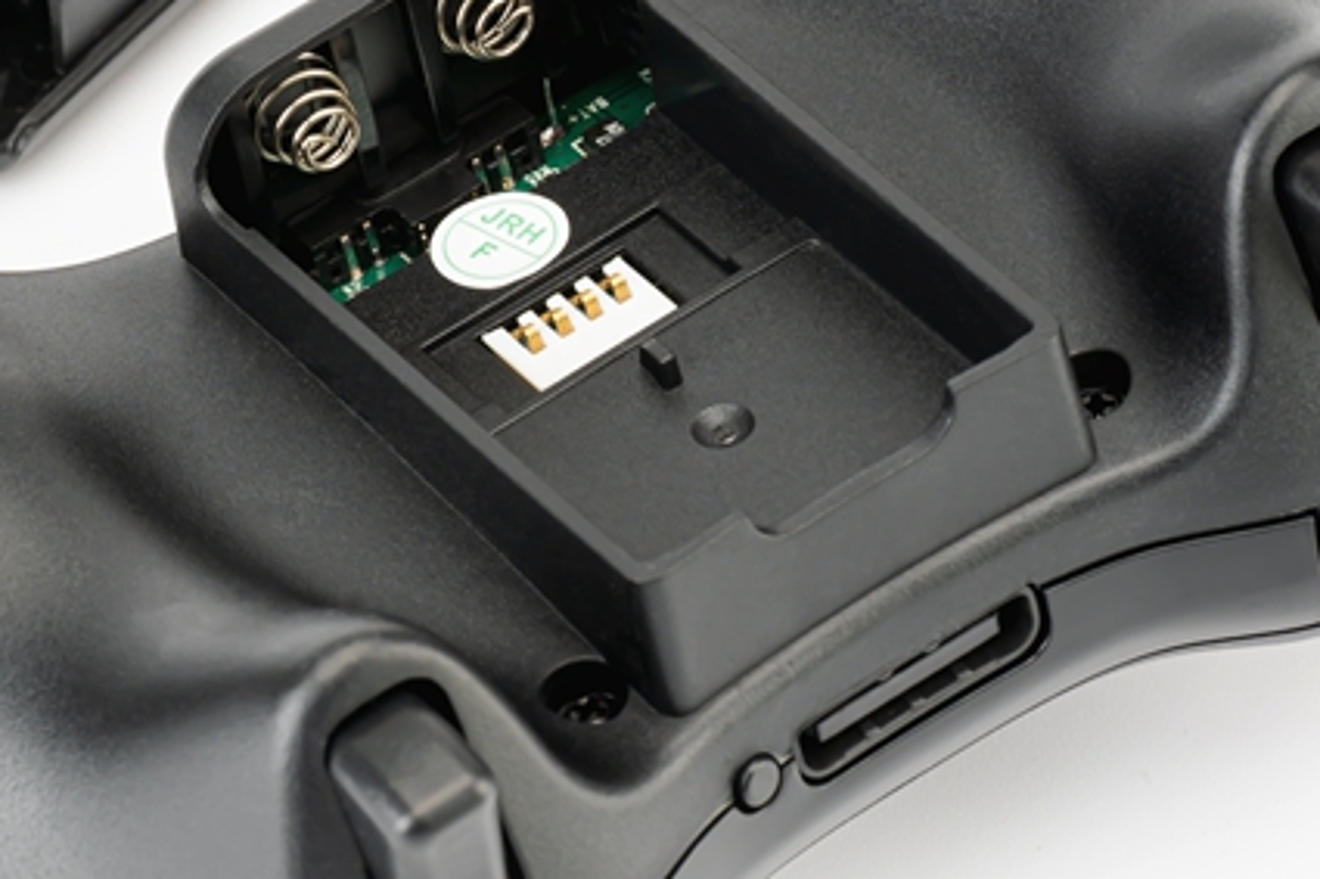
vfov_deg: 5.0
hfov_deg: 7.4
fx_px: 10152
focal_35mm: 277
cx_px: 339
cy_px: 109
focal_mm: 105
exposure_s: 1/125
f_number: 13
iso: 80
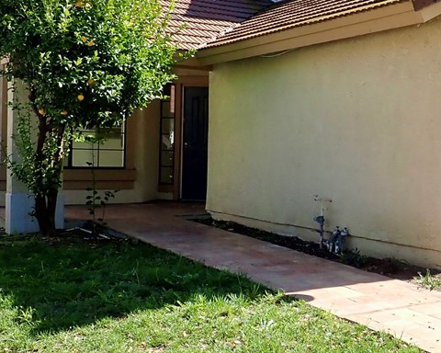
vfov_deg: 29.1
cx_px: 329
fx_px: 679
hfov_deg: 35.2
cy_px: 154
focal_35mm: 52
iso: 100
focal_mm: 4.5
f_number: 2.8
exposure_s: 1/640
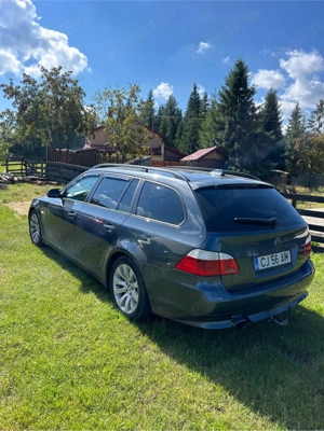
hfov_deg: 53.1
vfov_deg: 67.3
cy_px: 216
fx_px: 324
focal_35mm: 26
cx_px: 162
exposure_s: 1/2123
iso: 50
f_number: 1.5
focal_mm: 5.7
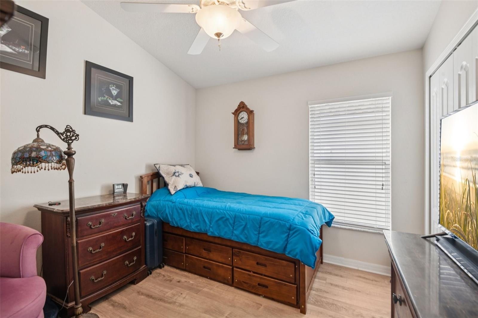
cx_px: 239
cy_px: 159
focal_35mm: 16
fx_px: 212
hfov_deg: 96.7
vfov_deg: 73.7
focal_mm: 16
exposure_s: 1/20
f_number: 8
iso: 400
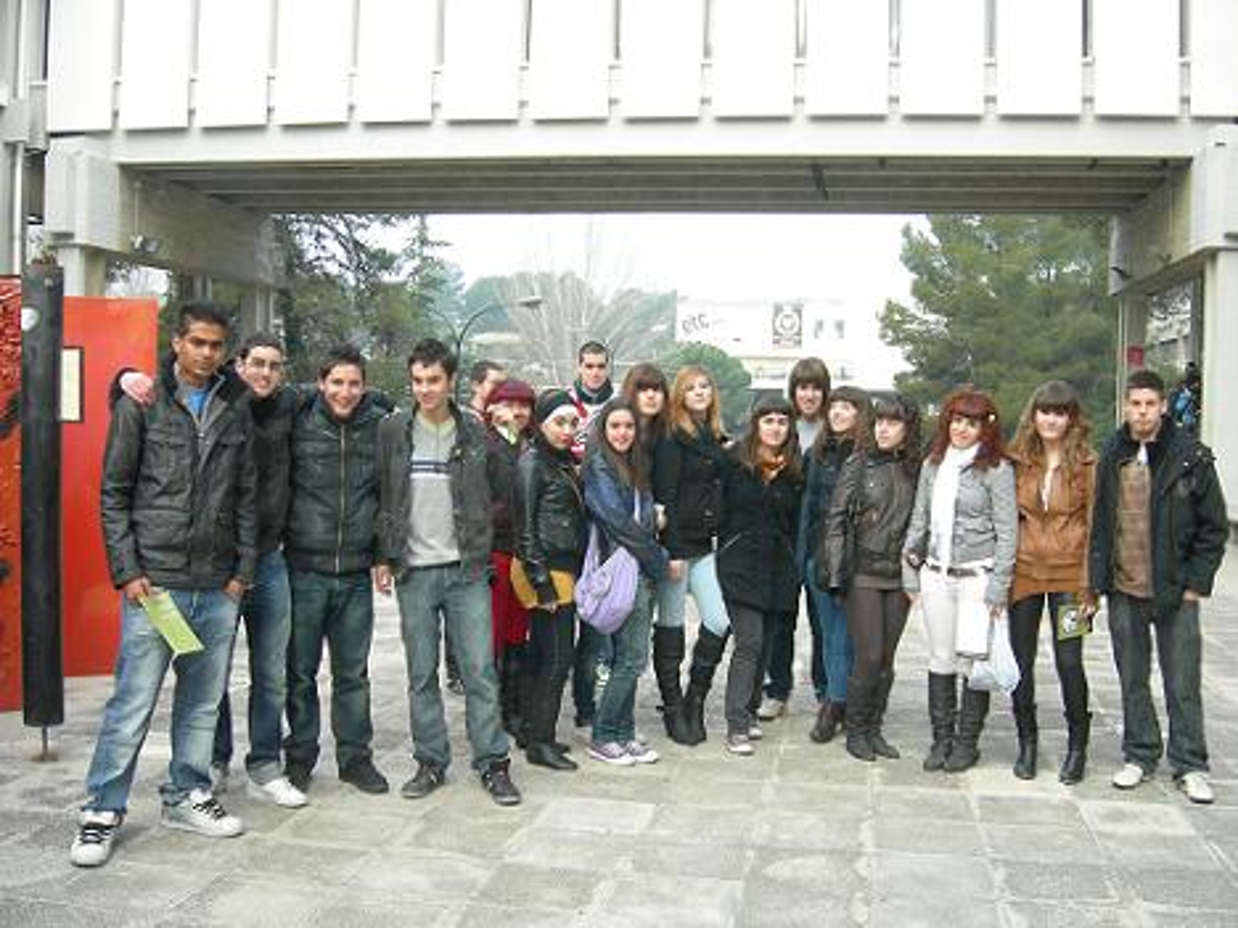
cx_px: 619
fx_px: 1287
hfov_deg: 51.4
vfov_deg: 39.7
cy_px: 464
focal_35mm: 36
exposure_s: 1/73.3
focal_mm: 7.5
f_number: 3.4
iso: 64
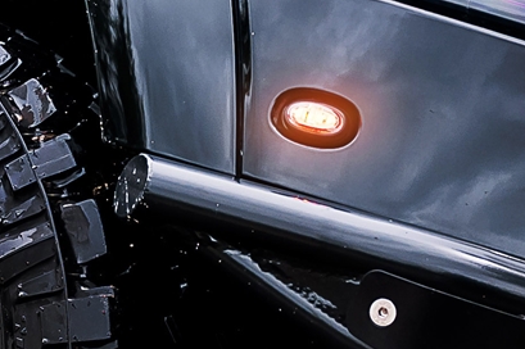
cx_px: 151
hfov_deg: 12.1
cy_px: 348
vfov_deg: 8.1
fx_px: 2463
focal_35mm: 169
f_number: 4.5
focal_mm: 24
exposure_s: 1/100
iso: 200
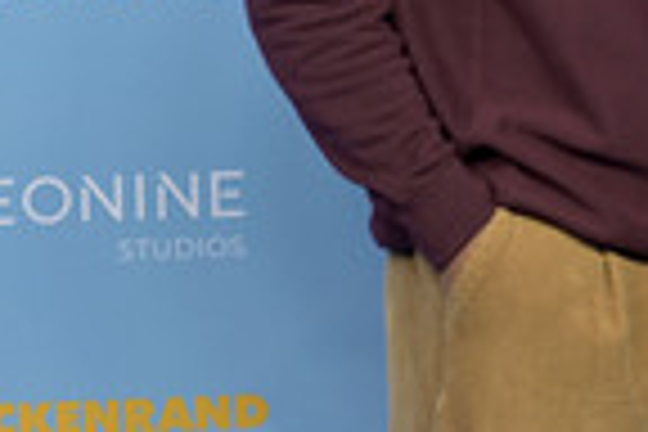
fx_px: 3942
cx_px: 745
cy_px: -166
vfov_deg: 6.2
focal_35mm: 219
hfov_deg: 9.3
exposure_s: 1/200
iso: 160
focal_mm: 70
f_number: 4
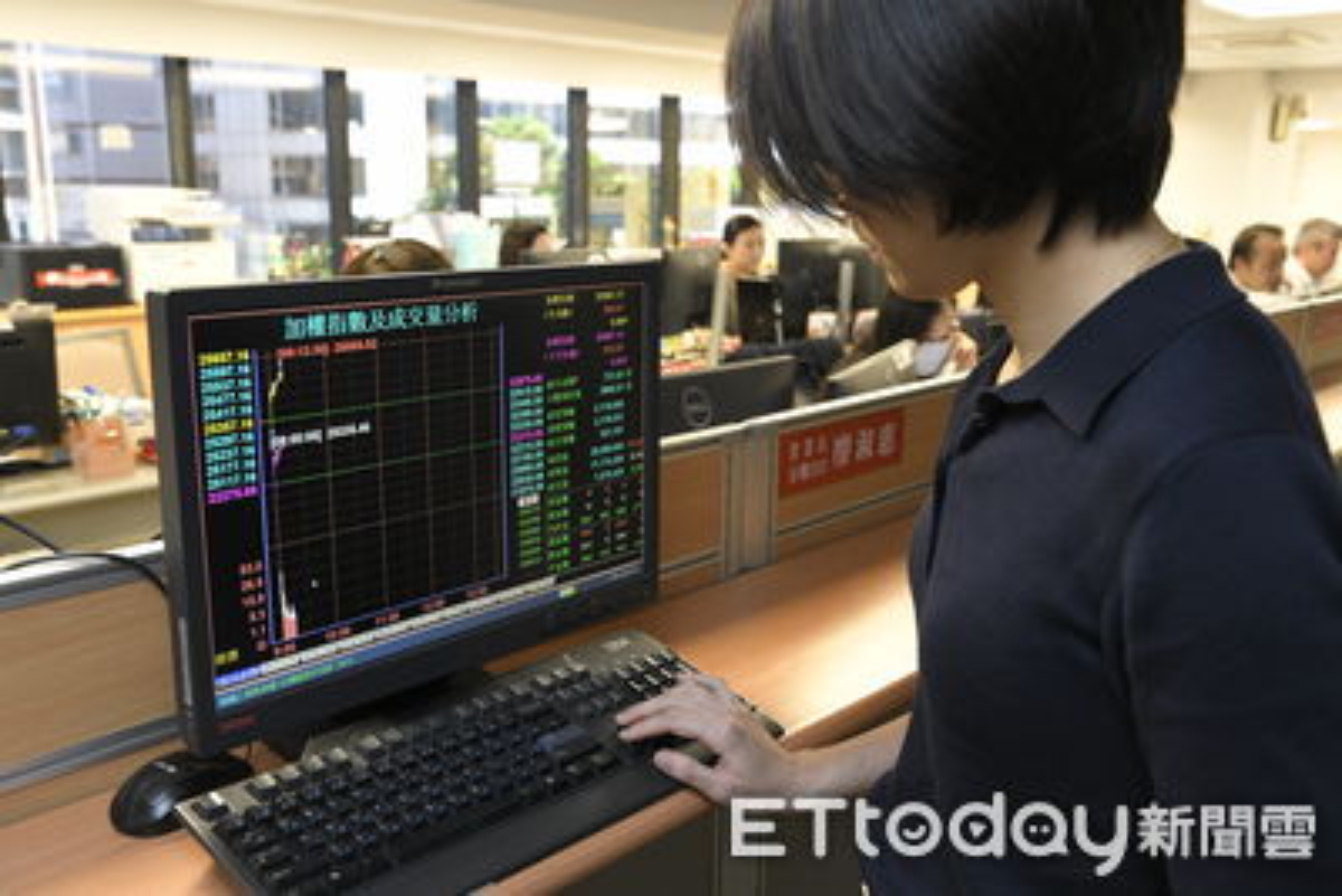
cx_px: 671
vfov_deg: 37.9
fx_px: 1305
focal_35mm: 35
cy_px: 448
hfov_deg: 54.4
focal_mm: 35
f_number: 5.6
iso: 1600
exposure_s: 1/50
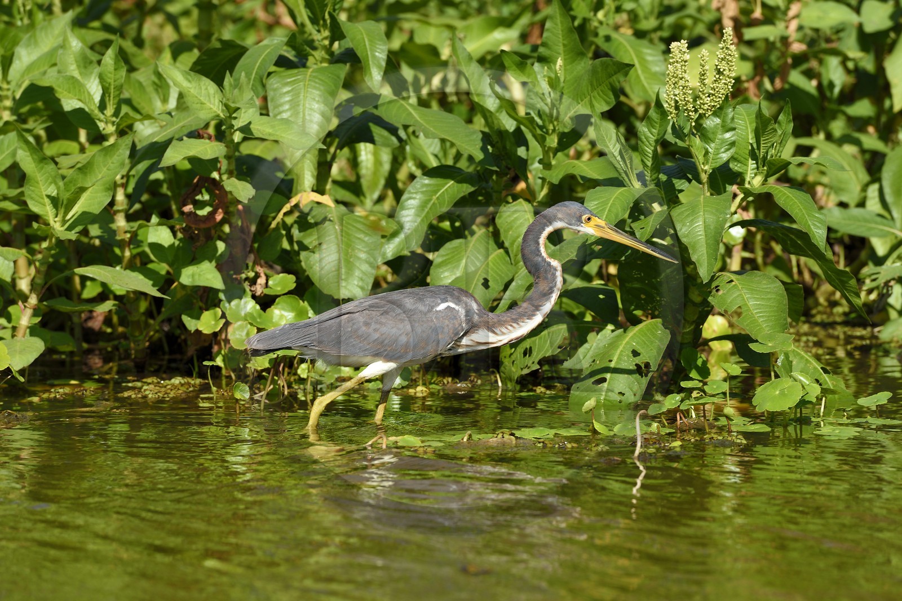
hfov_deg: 10.3
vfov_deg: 6.9
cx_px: 451
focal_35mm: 200
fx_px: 5010
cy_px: 300
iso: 200
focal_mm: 200
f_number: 8
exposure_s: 1/400
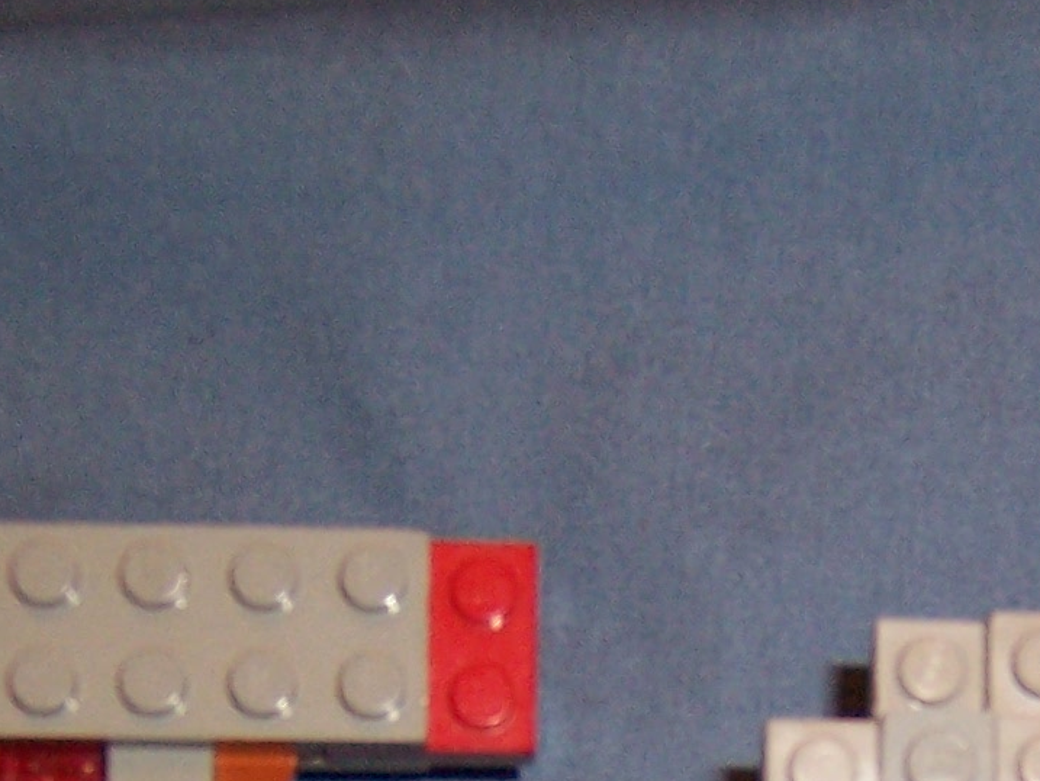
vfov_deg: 13.1
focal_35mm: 106
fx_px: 3185
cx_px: 853
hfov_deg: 18.4
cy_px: 1231
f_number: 2.8
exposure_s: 1/60
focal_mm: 5.5
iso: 140
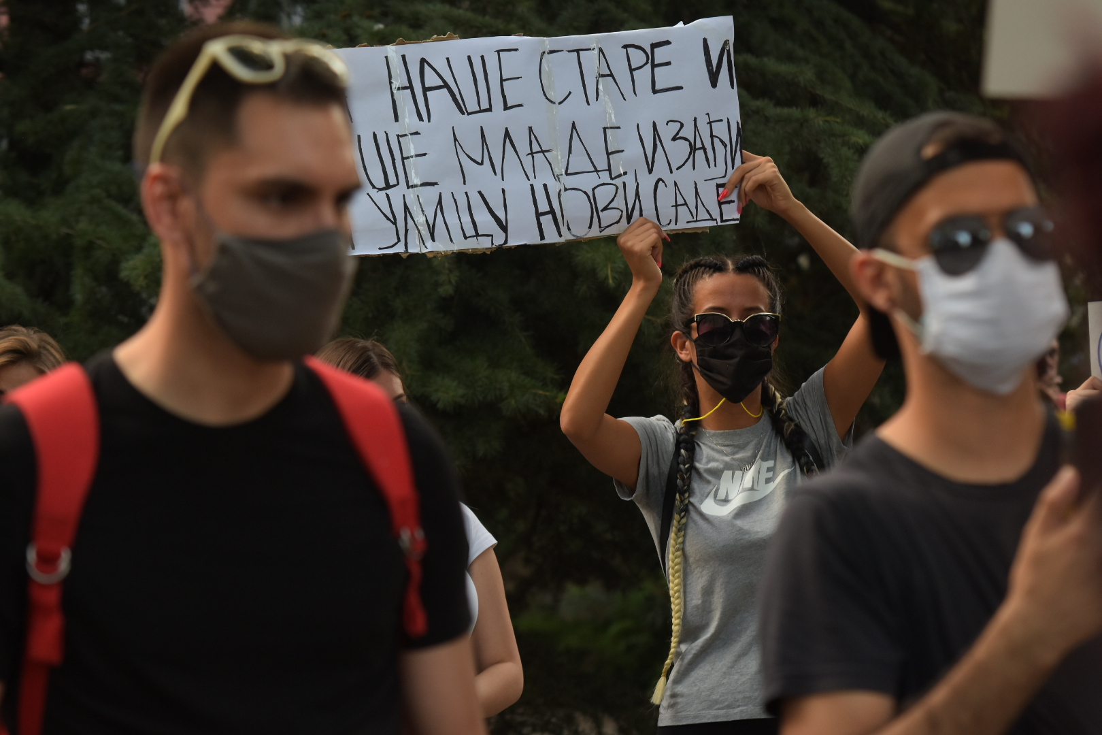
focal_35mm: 129
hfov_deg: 15.9
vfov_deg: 10.6
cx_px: 551
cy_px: 368
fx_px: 3949
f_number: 4
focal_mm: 86
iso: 400
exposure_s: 1/125
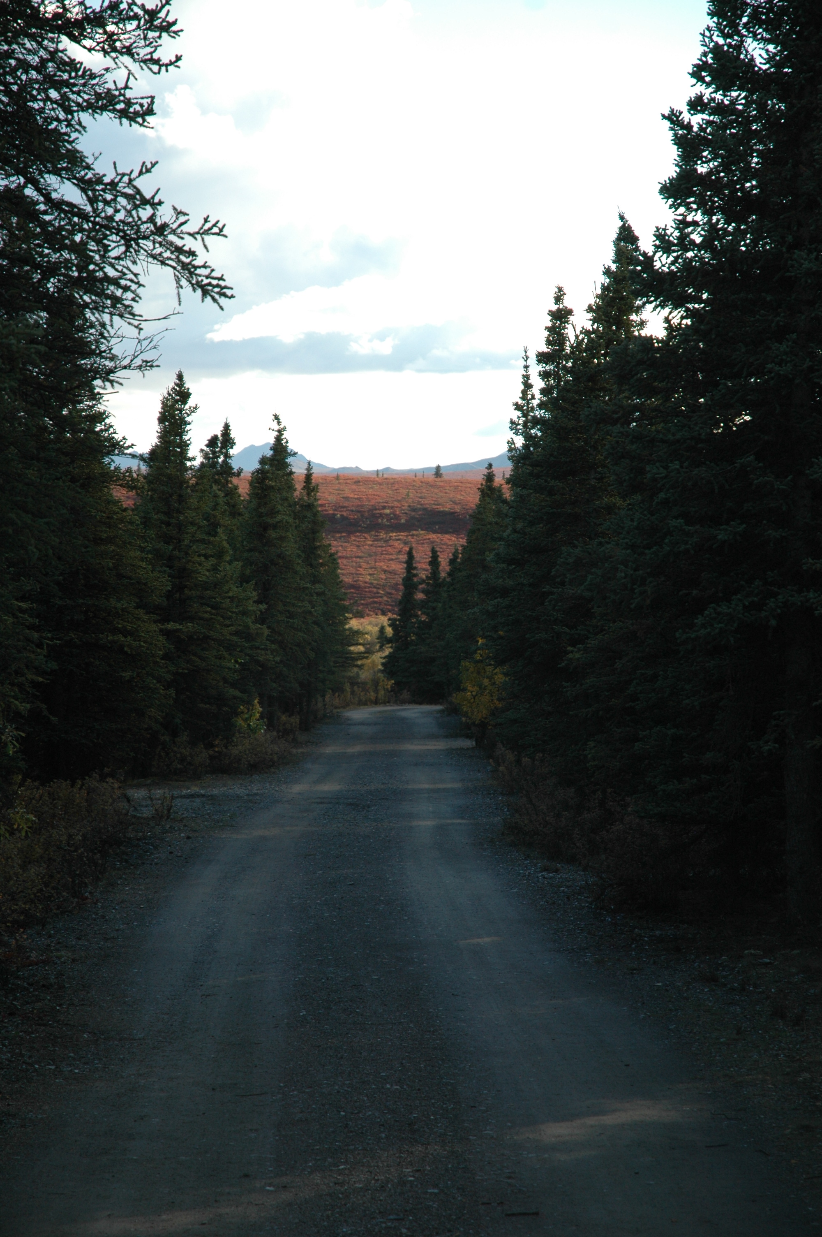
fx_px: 3603
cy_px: 618
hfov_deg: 13.0
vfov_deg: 19.5
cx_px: 411
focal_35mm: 105
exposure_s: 1/500
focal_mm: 70
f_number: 4.5
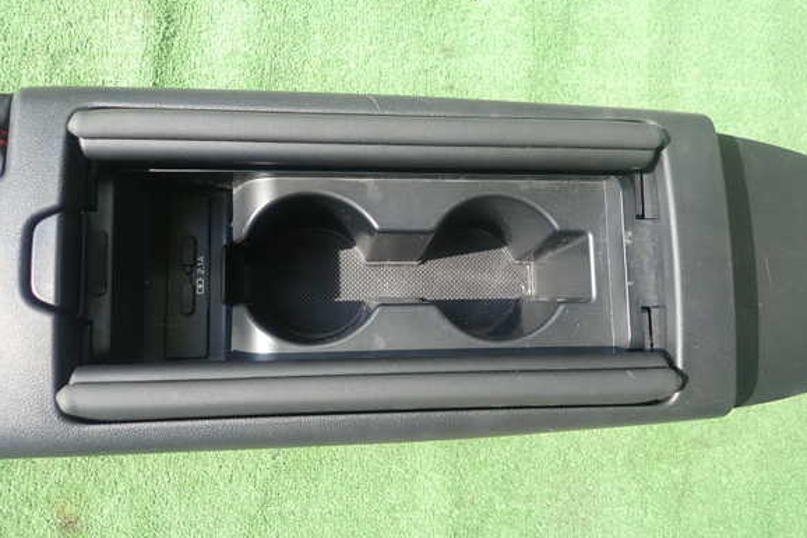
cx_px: 395
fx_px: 605
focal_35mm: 27
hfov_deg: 67.4
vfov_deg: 47.9
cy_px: 271
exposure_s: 1/100
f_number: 2
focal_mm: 4.5
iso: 100
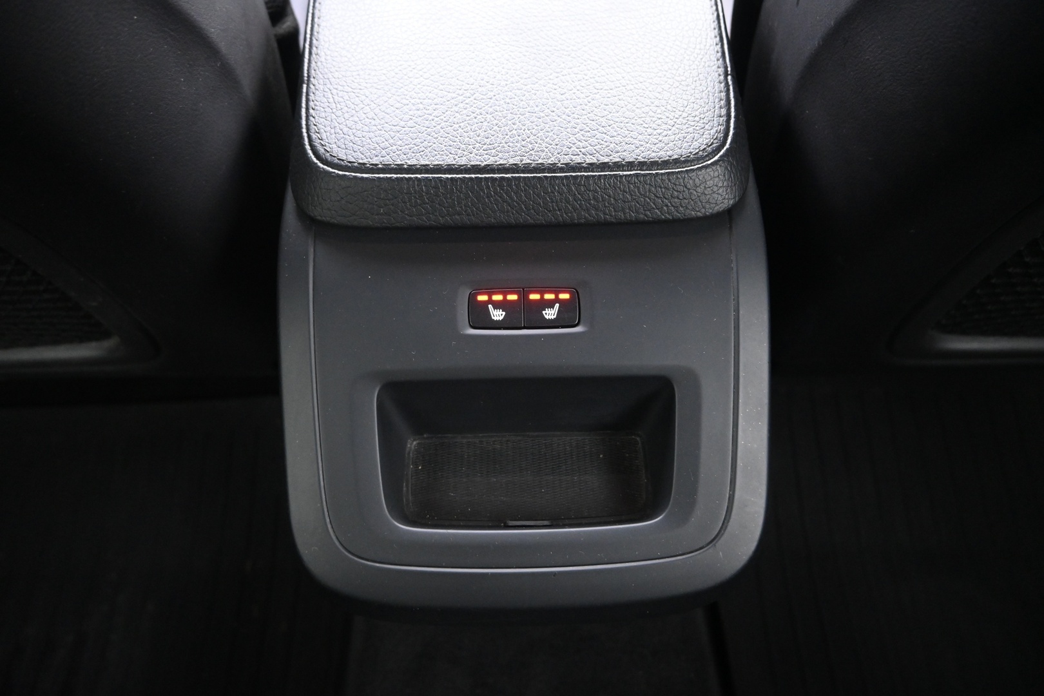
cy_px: 348
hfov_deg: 73.7
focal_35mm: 24
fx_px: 696
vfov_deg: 53.1
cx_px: 522
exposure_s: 1/3
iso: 3200
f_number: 3.5
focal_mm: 16
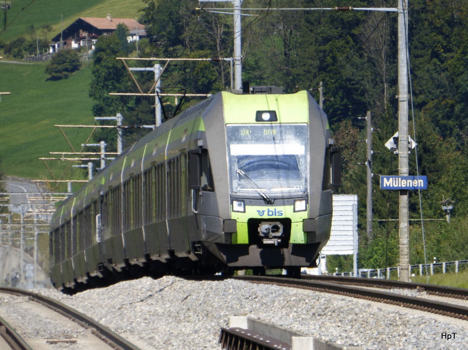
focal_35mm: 425
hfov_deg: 4.7
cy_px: 175
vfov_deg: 3.5
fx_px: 5738
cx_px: 234
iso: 100
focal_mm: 68.9
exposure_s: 1/400
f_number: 5.9
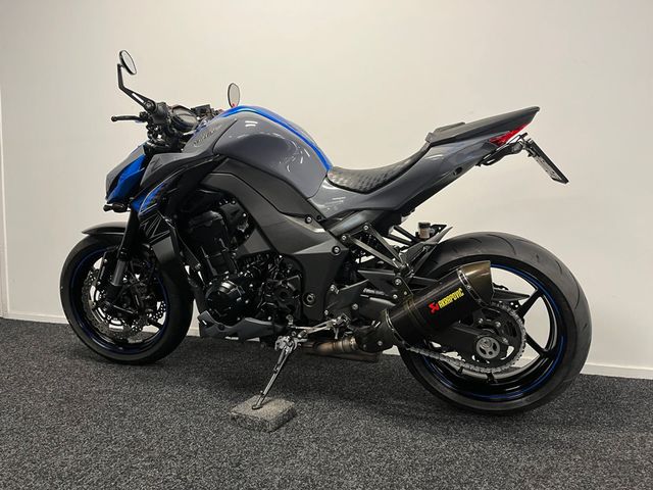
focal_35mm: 26
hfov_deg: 67.3
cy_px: 245
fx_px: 490
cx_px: 326
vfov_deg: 53.1
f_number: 1.6
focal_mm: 5.1
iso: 100
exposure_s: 1/50
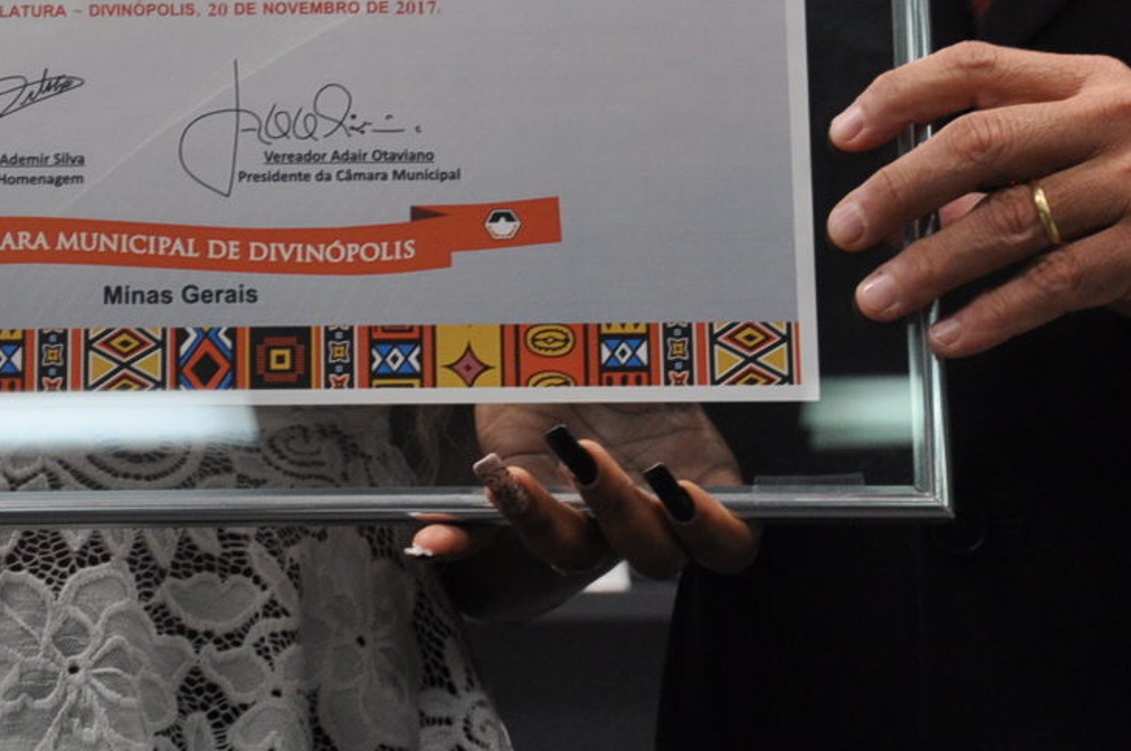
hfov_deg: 13.7
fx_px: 4706
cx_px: 341
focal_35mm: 150
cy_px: -317
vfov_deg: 8.9
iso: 640
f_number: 4.5
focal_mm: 34
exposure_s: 1/80
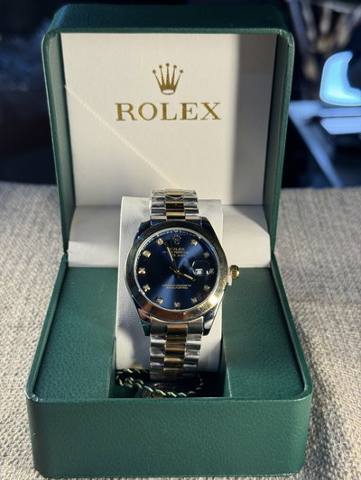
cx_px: 180
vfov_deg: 39.6
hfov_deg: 30.3
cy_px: 240
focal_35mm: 48
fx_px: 667
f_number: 1.78
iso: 64
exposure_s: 1/111
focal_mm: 6.76
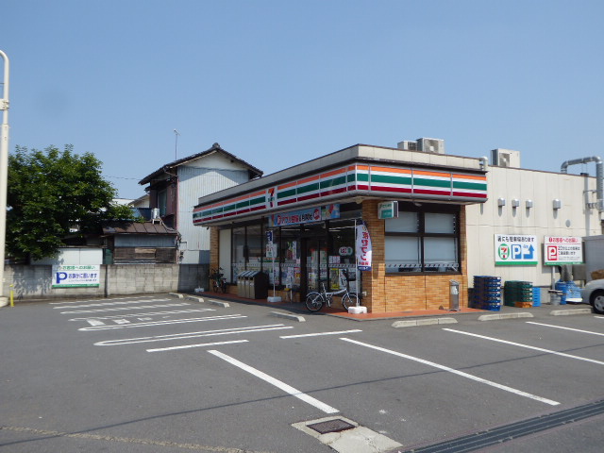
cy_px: 226
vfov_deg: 45.4
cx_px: 302
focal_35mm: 31
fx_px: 541
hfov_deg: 58.4
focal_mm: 5.4
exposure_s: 1/1000
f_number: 3.5
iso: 80
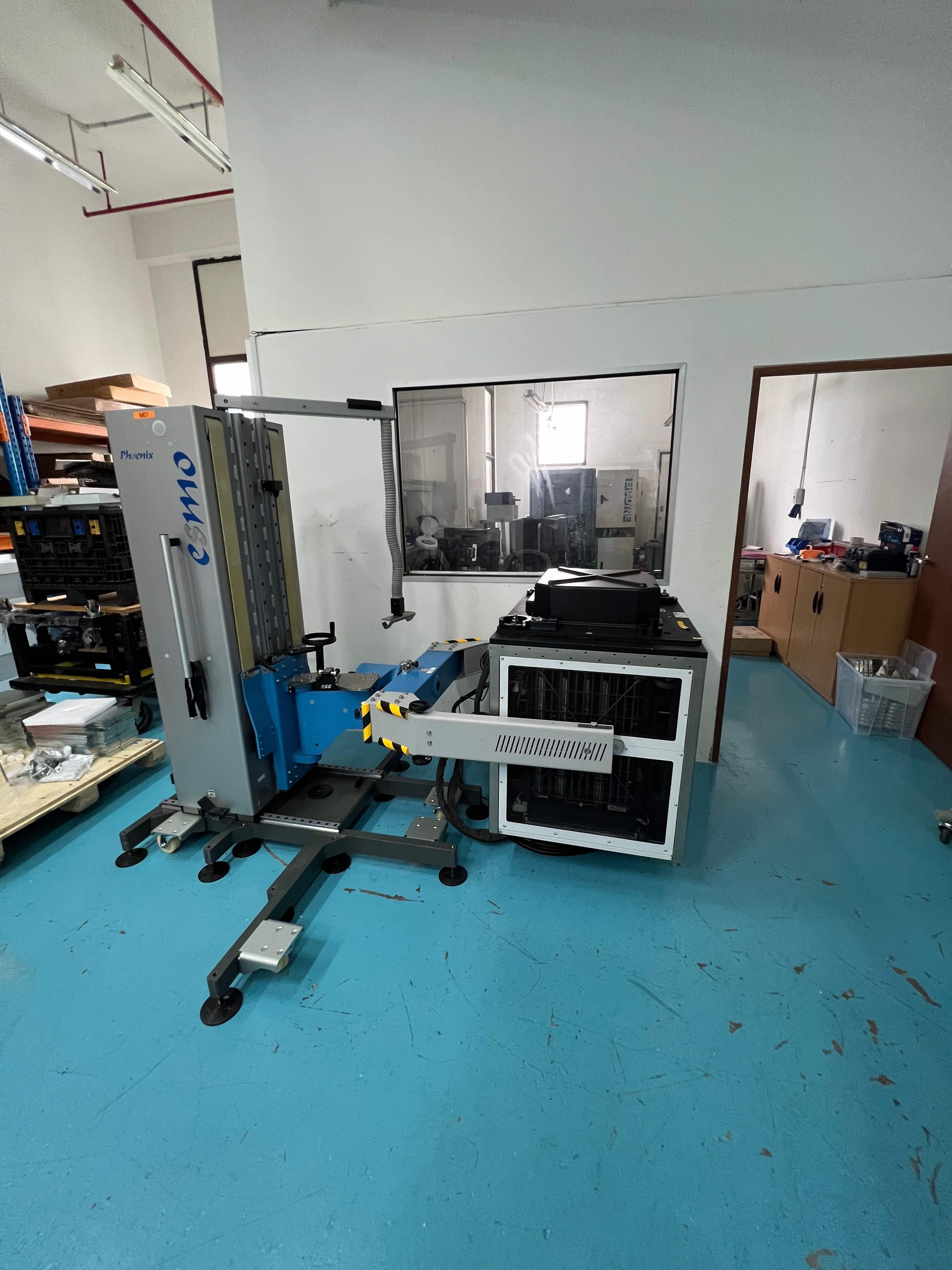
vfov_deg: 106.2
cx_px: 476
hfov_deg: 89.9
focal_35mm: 13
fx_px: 477
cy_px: 635
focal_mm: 1.57
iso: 250
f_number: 1.8
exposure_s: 1/50
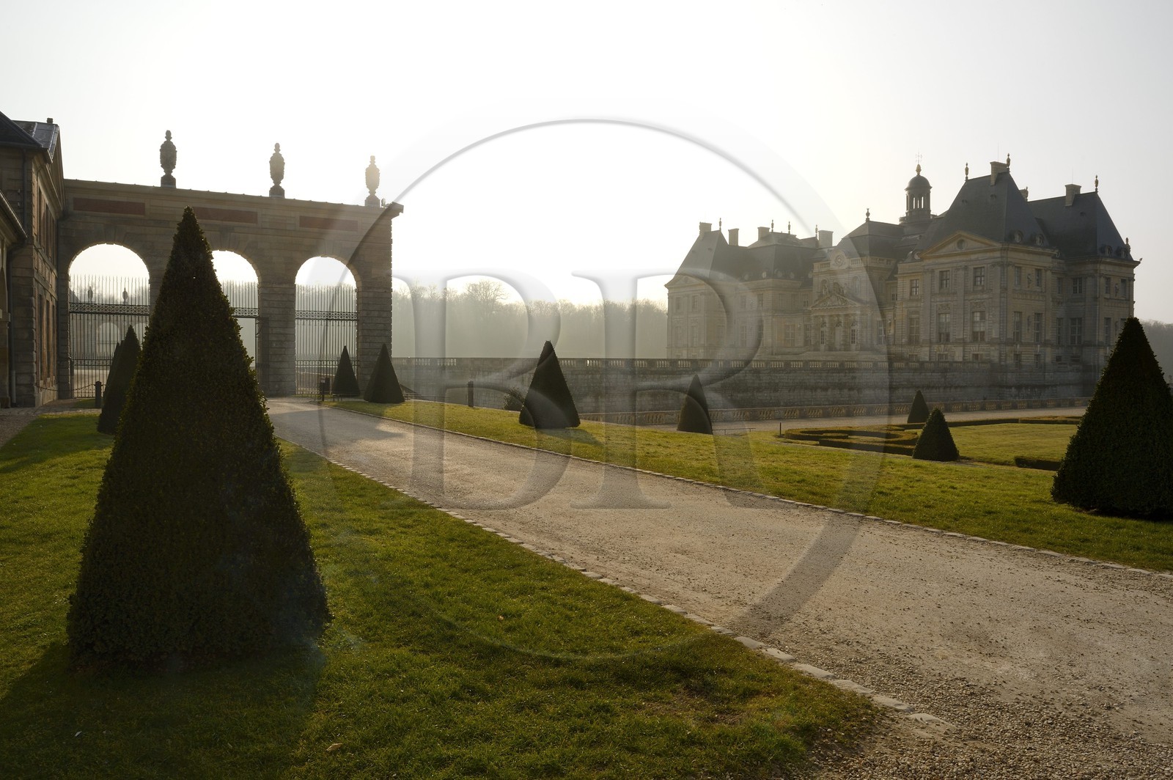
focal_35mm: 24
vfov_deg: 53.1
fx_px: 781
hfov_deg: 73.8
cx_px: 586
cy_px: 390
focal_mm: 24
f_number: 13
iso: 160
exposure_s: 1/250
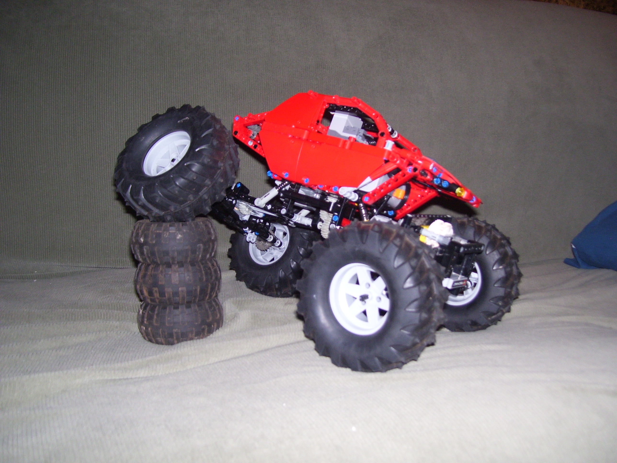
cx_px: 308
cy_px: 232
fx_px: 659
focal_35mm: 37
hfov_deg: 50.1
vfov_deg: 38.7
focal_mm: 6
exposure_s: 1/60
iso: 125
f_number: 2.7
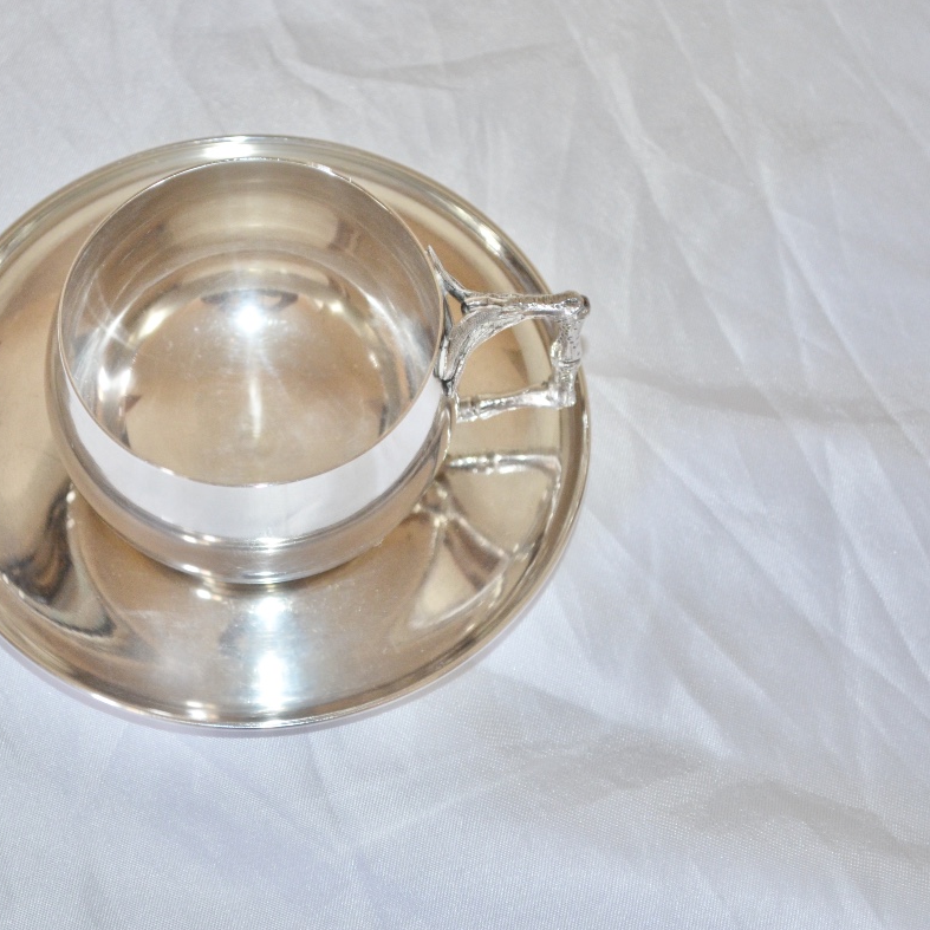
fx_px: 3242
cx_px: 278
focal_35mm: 107
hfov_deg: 16.3
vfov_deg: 16.3
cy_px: 465
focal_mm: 55
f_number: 5.6
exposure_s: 1/60
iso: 1400
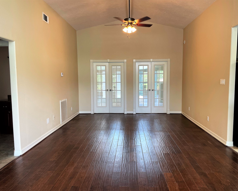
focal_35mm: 28
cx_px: 124
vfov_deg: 51.5
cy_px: 98
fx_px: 197
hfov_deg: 62.2
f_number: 1.6
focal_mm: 4.2
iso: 125
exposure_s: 1/120
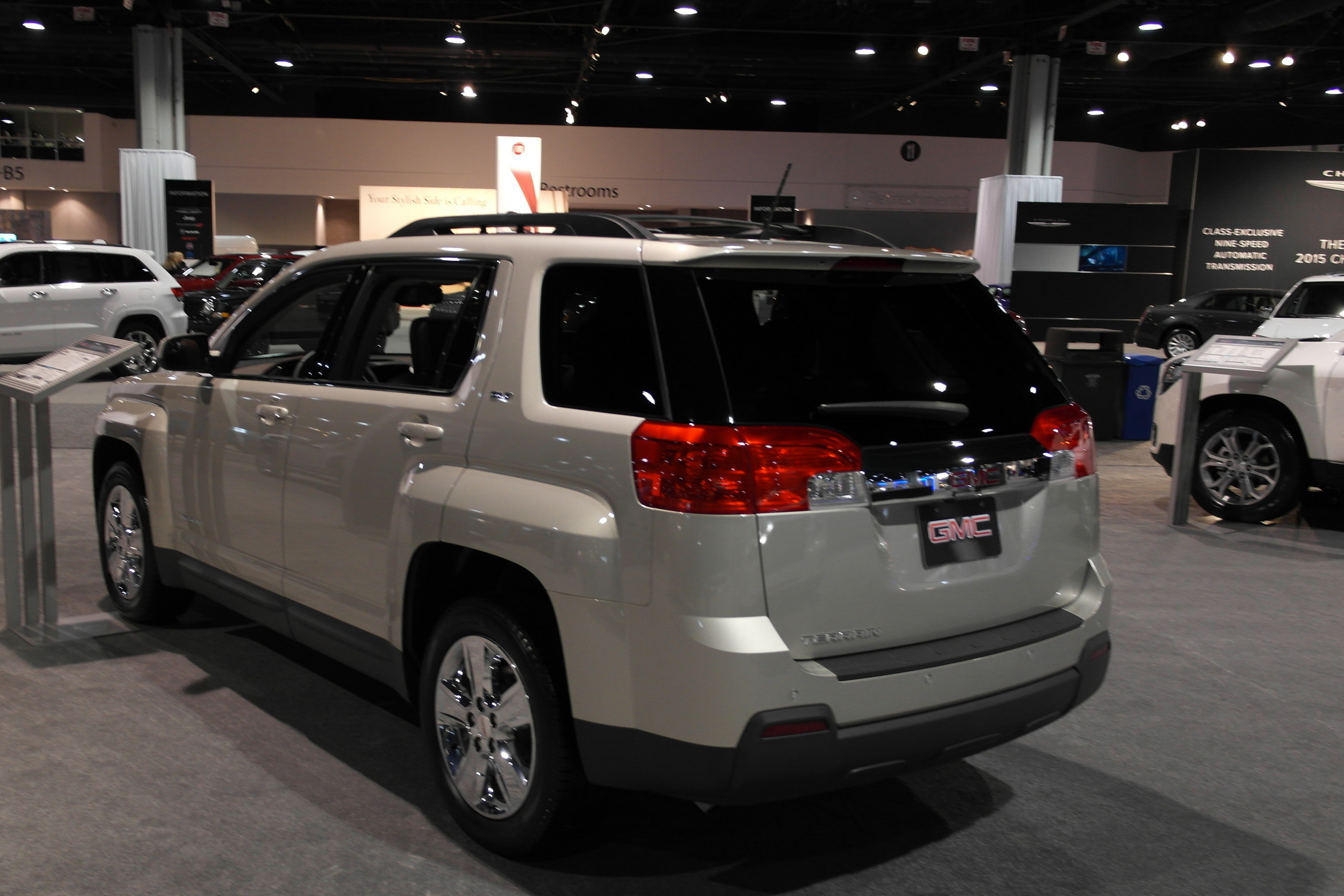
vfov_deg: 38.8
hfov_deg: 55.6
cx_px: 590
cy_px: 502
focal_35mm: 34
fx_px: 1269
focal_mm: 20
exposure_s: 1/30
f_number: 3.5
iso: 400
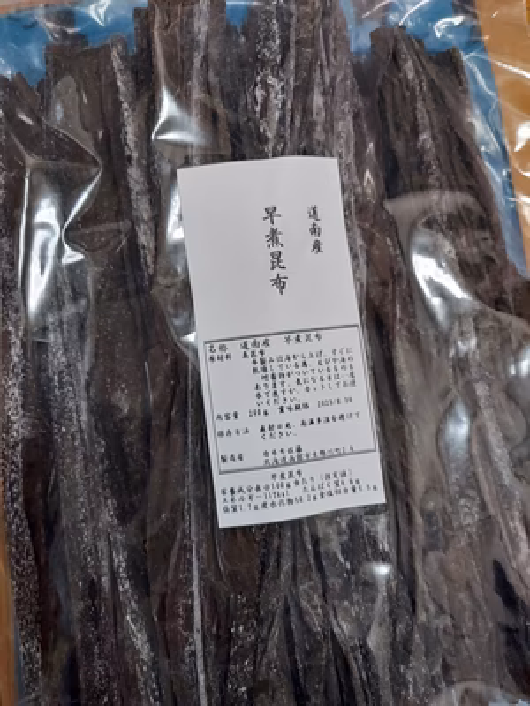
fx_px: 510
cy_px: 353
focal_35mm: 25
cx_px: 265
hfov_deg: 54.9
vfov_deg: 69.4
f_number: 2
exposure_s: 1/50
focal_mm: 4.6
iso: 200
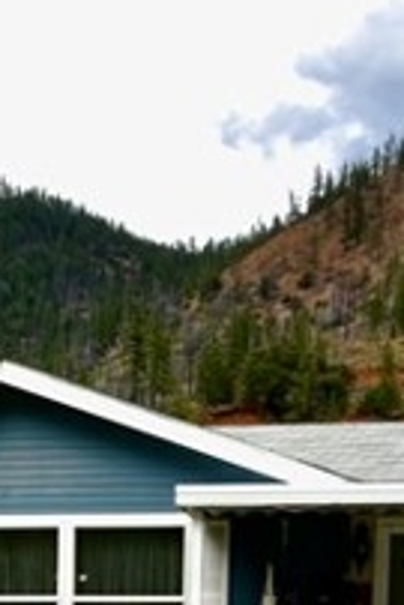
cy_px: 777
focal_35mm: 76
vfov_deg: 23.6
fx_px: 1277
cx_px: 30
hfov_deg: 17.7
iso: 100
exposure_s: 1/250
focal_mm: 10
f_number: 8
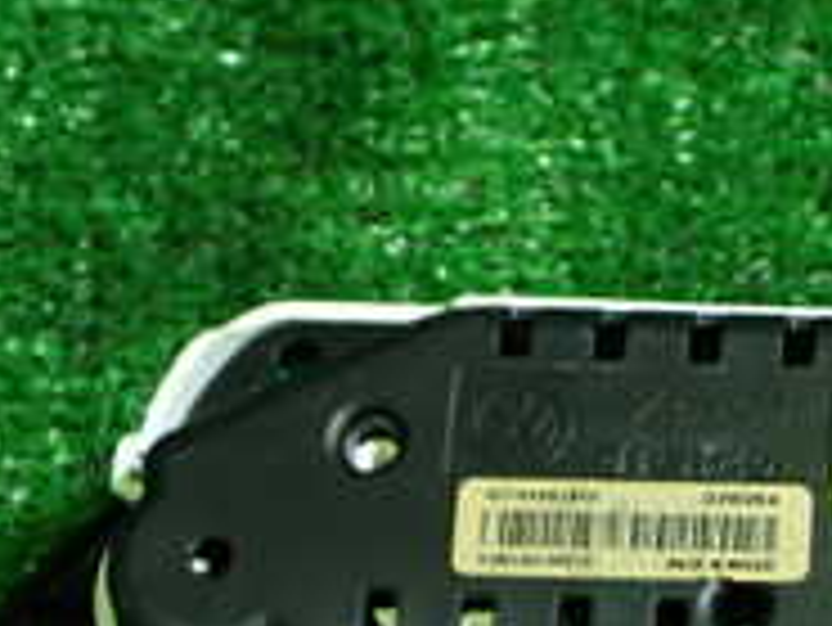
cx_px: 1183
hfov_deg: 14.0
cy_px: 649
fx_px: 3199
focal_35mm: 133
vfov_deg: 11.0
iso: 320
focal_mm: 7.31
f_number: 2.8
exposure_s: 1/40
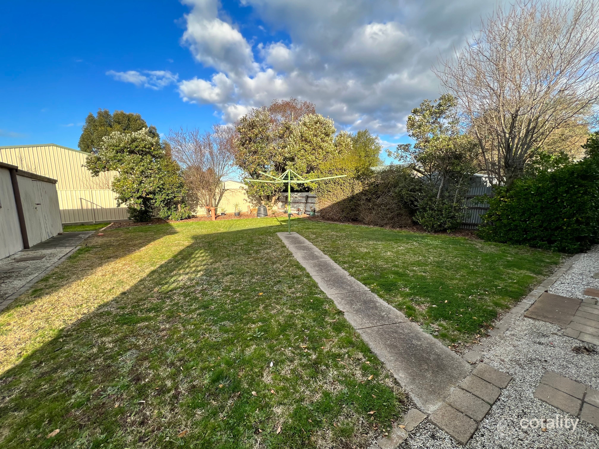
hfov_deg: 106.2
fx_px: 225
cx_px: 300
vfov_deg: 89.9
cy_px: 224
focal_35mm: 13
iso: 32
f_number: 1.8
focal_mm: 1.57
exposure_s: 1/471
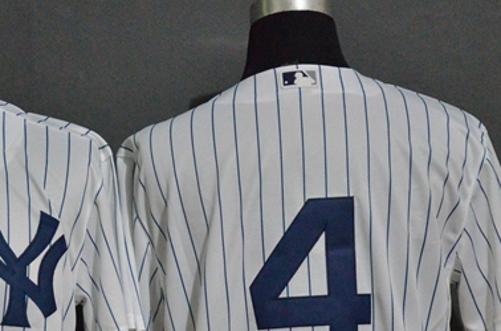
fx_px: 2471
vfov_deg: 7.6
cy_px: 339
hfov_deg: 11.5
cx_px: 97
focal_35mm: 178
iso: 4000
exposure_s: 1/80
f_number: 4.8
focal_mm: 56
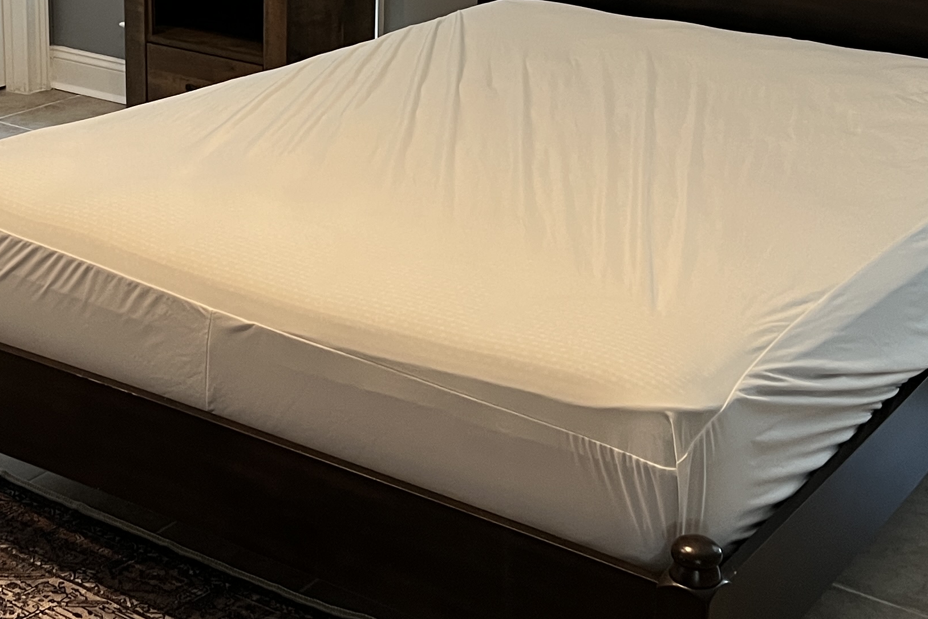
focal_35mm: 67
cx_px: 331
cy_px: 55
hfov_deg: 29.9
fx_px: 1727
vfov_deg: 19.9
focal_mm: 5.7
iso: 250
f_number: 1.5
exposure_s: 1/60
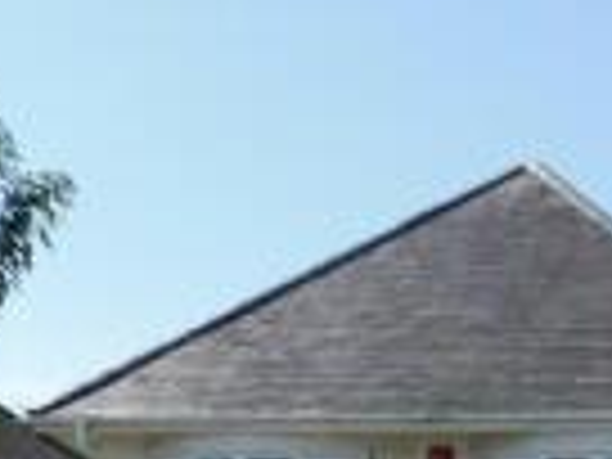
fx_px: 1538
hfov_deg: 21.8
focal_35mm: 87
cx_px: 592
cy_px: 637
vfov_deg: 15.9
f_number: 6.4
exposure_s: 1/400
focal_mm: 4.9
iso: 125
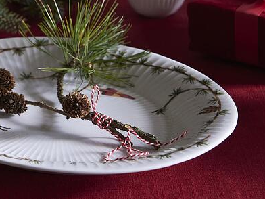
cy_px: 52
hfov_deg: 14.7
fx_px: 1011
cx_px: -1
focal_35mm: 132
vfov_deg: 11.2
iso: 100
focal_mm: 62
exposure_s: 1/2.5
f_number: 6.3
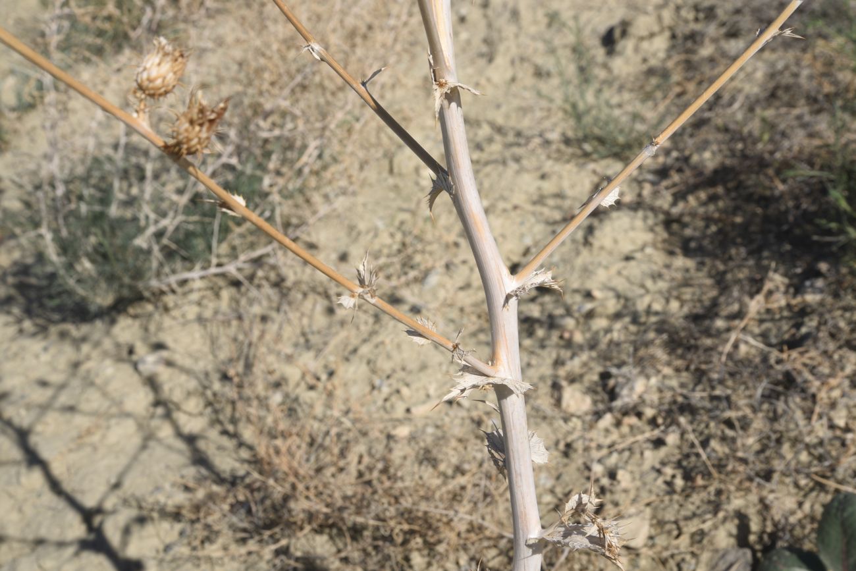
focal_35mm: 55
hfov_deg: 36.2
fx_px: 1308
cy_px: 286
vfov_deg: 24.6
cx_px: 428
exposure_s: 1/125
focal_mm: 55
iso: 125
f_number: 16
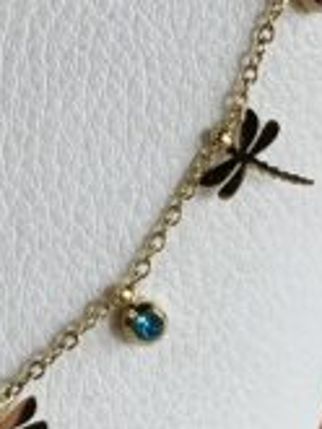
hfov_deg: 11.3
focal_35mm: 126
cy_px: -44
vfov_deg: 15.2
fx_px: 1561
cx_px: -174
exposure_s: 1/100
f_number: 1.8
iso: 40
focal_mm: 4.25
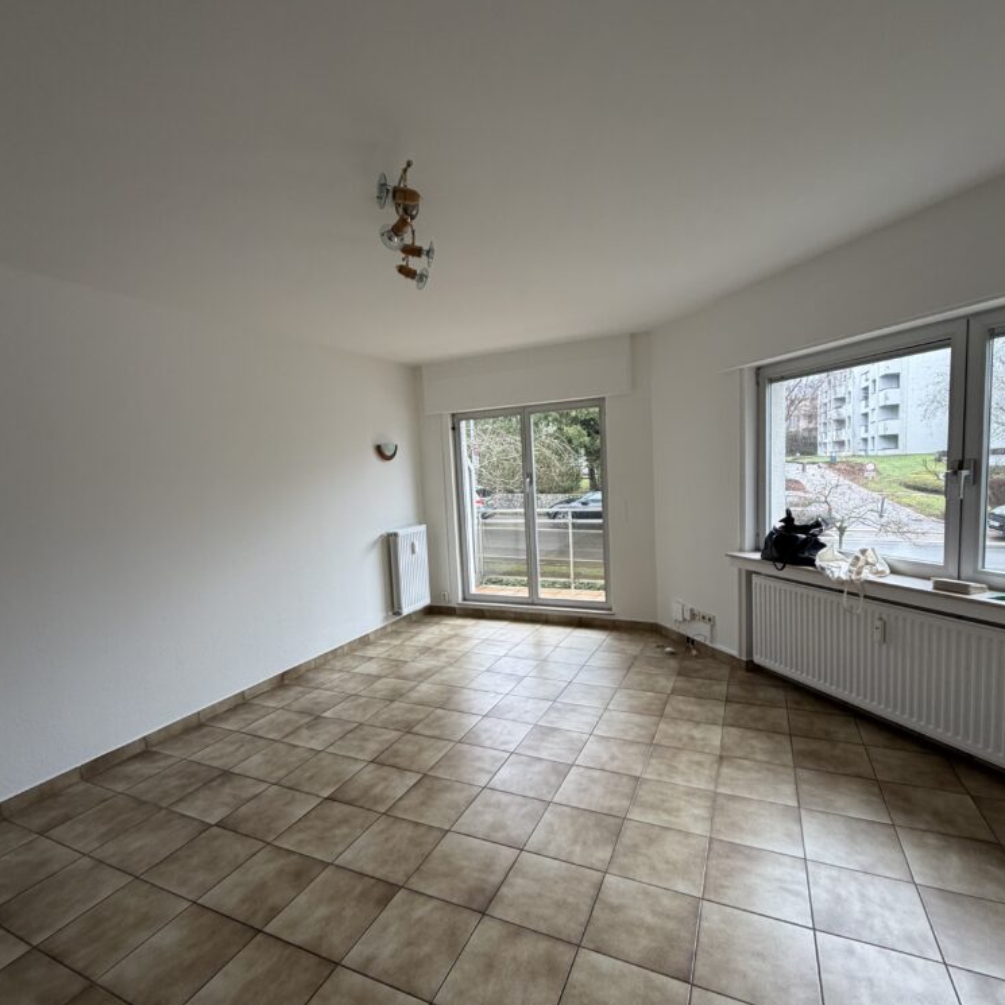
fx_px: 558
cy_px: 527
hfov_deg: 84.0
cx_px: 502
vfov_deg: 83.9
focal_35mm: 17
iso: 200
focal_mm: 2.22
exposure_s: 1/121
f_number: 2.2
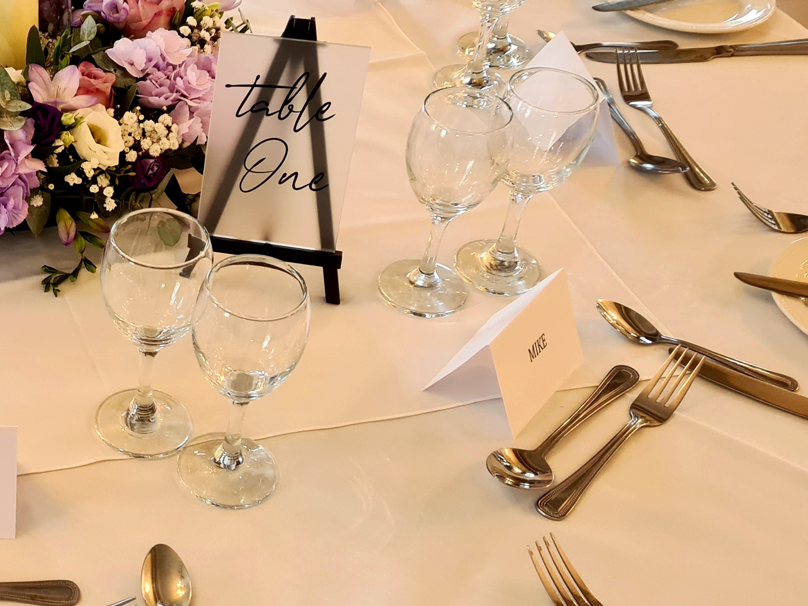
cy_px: 302
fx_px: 1400
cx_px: -31
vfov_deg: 24.4
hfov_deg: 29.7
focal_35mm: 60
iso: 320
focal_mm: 5.4
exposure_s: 1/50
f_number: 1.8
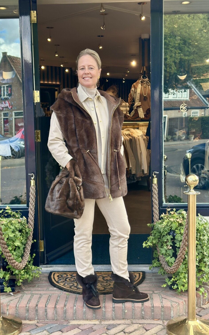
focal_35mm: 51
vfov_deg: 39.6
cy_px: 168
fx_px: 465
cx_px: 100
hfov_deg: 25.3
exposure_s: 1/549
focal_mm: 6.86
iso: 80
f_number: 1.78
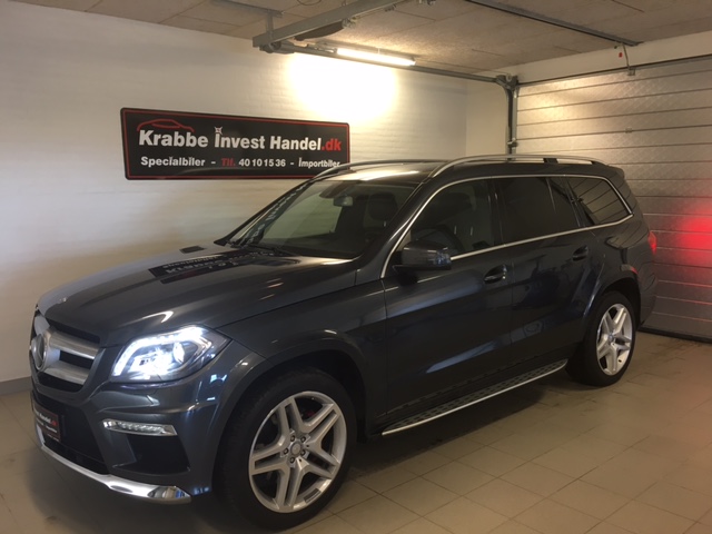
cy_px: 267
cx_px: 356
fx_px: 596
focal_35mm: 29
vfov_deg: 48.2
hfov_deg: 61.7
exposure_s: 1/33
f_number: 2.2
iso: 80
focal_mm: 4.15
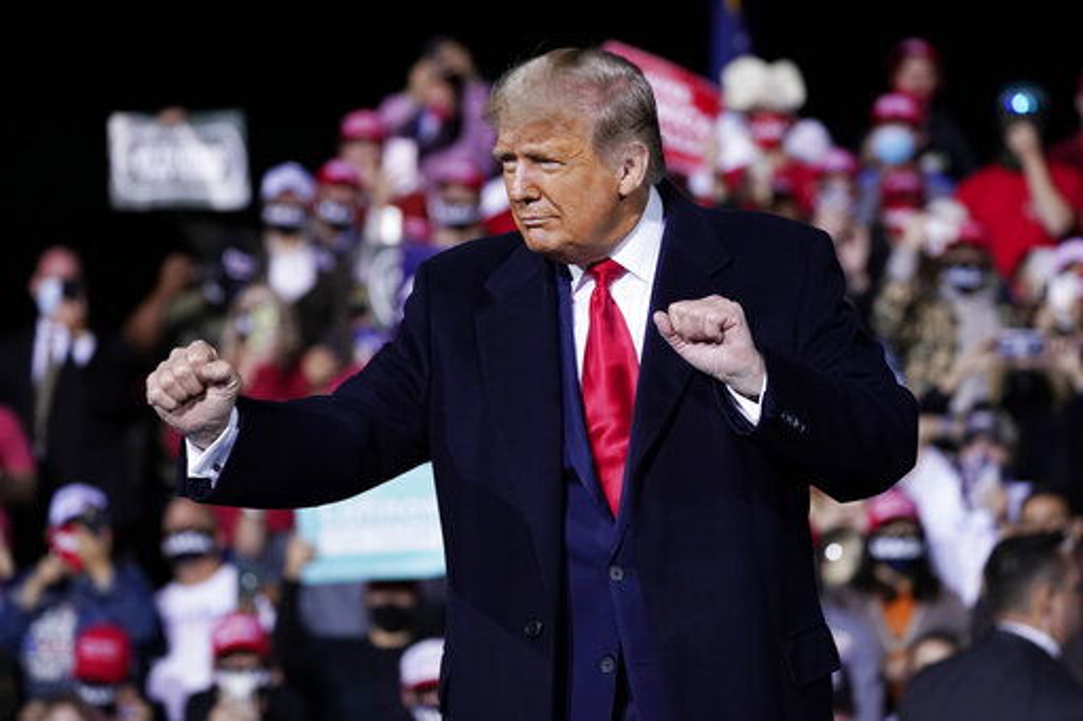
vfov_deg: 7.0
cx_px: 542
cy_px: 360
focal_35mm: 196
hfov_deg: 10.5
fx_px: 5894
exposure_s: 1/400
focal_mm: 196
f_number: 5.6
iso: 3200
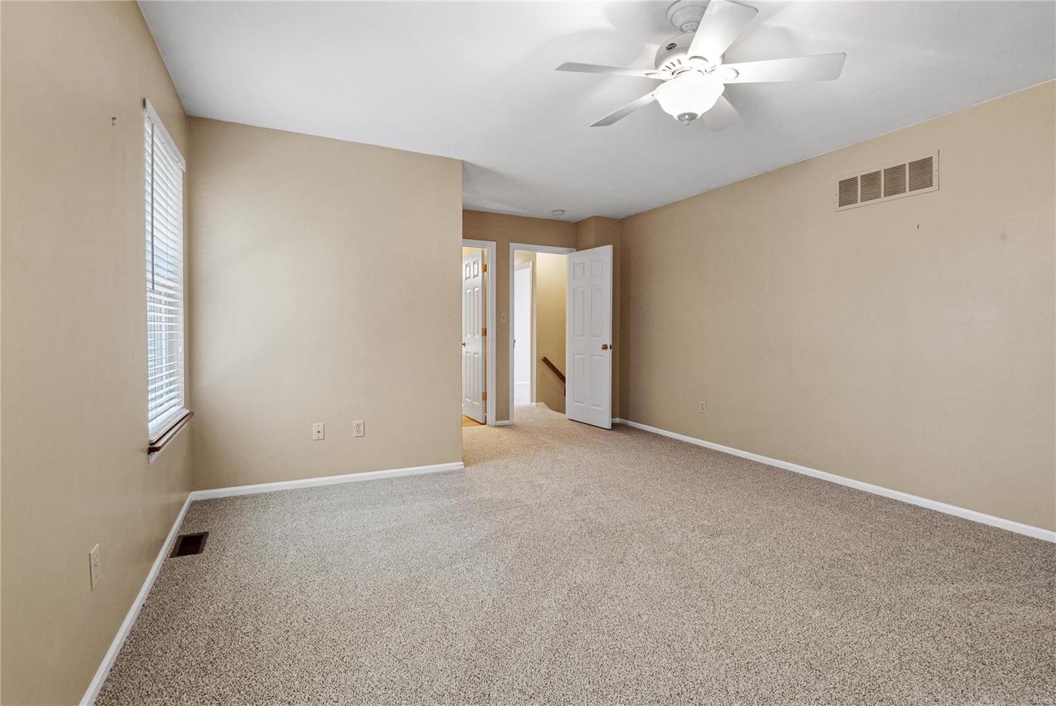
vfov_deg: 73.8
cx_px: 528
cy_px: 353
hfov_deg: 96.7
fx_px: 470
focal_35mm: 16
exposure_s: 1/5
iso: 400
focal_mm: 8
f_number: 6.3
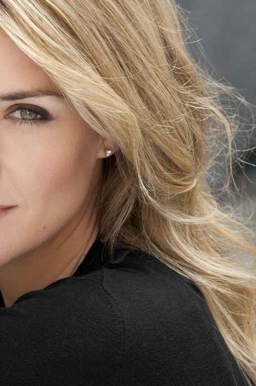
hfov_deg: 4.4
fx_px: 3359
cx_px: 37
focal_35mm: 314
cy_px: 224
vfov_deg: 6.6
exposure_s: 1/80
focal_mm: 120
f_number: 7.1
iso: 320
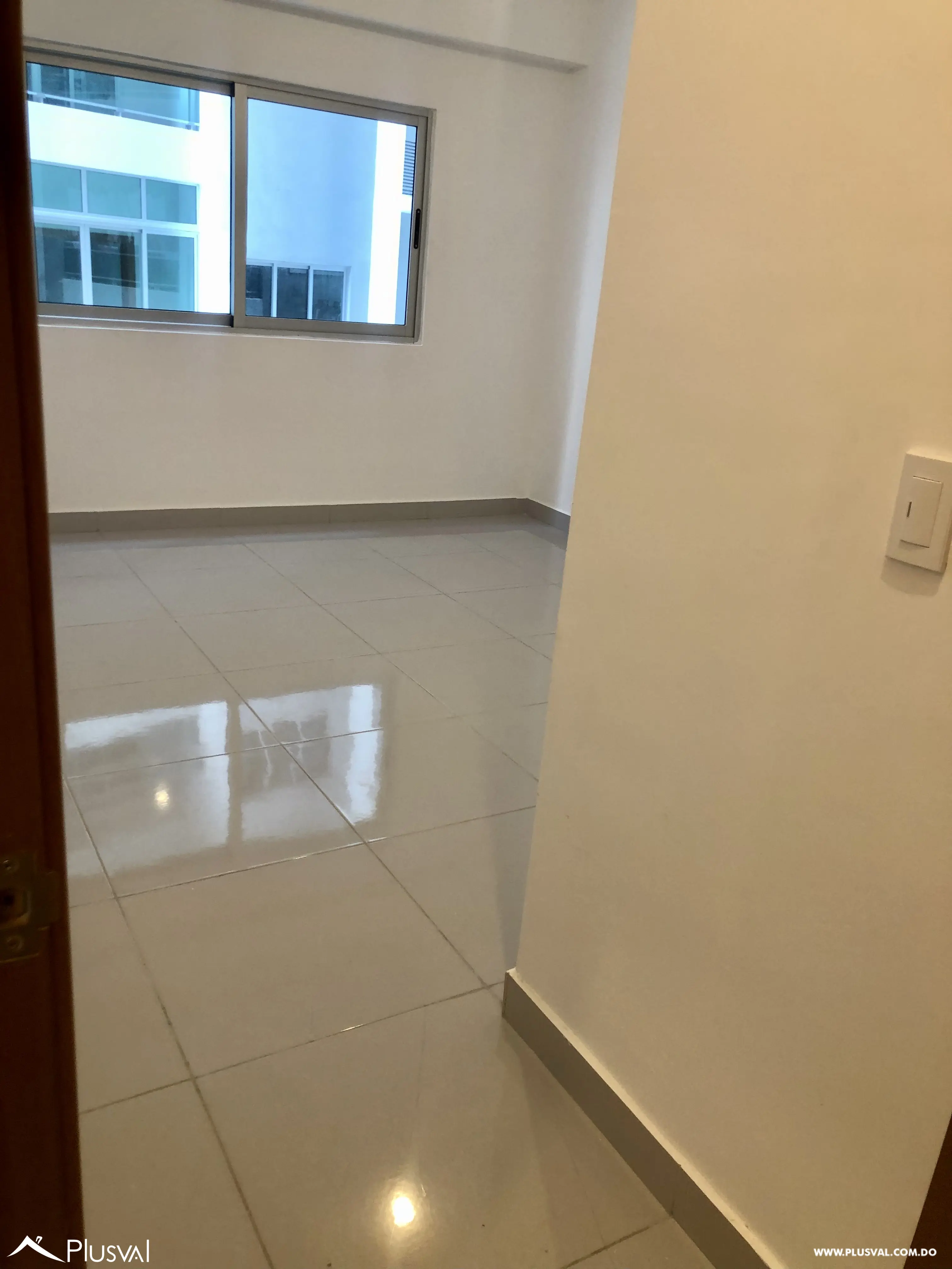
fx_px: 1027
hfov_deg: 49.7
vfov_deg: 63.4
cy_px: 634
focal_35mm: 28
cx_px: 476
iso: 40
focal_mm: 3.99
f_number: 1.8
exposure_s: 1/24
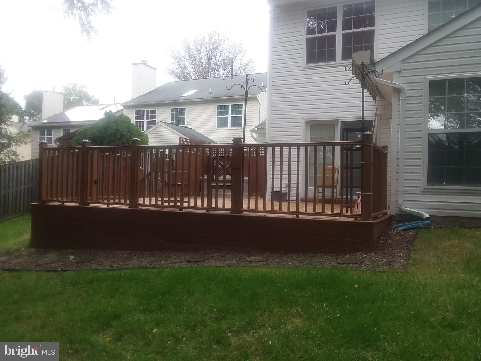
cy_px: 180
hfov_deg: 61.7
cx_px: 240
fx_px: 403
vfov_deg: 48.2
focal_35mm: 29
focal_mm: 2.47
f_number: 1.9
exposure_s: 1/195
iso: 40
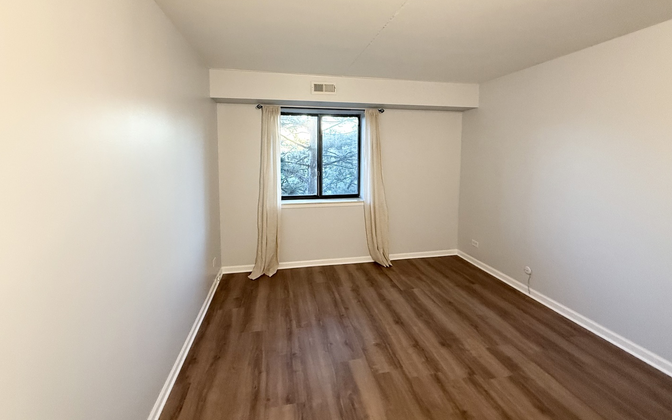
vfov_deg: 74.2
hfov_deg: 101.5
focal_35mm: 15
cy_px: 175
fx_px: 275
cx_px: 333
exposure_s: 1/60
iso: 400
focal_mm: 2.22
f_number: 2.2
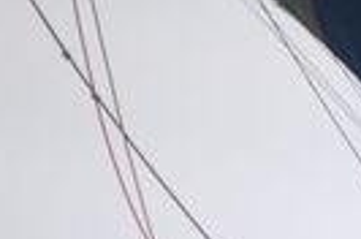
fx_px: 11564
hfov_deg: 1.8
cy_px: 459
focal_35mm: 1156
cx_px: 505
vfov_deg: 1.2
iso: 800
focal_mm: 200
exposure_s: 1/160
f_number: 5.6
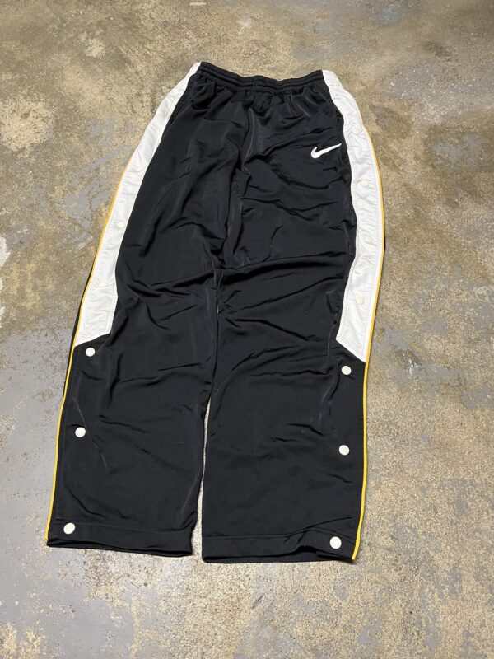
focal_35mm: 26
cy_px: 330
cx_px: 247
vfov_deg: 67.3
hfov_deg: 53.1
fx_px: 495
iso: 400
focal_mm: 5.7
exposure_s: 1/60
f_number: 1.5
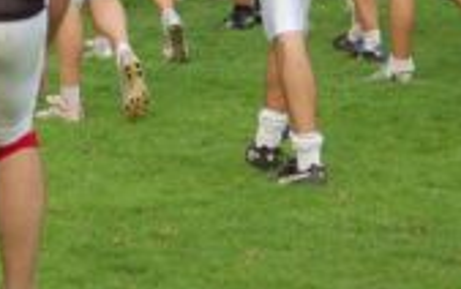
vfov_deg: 4.6
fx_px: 3597
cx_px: 100
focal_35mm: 286
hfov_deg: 7.3
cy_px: -85
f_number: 4
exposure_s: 1/1000
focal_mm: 70
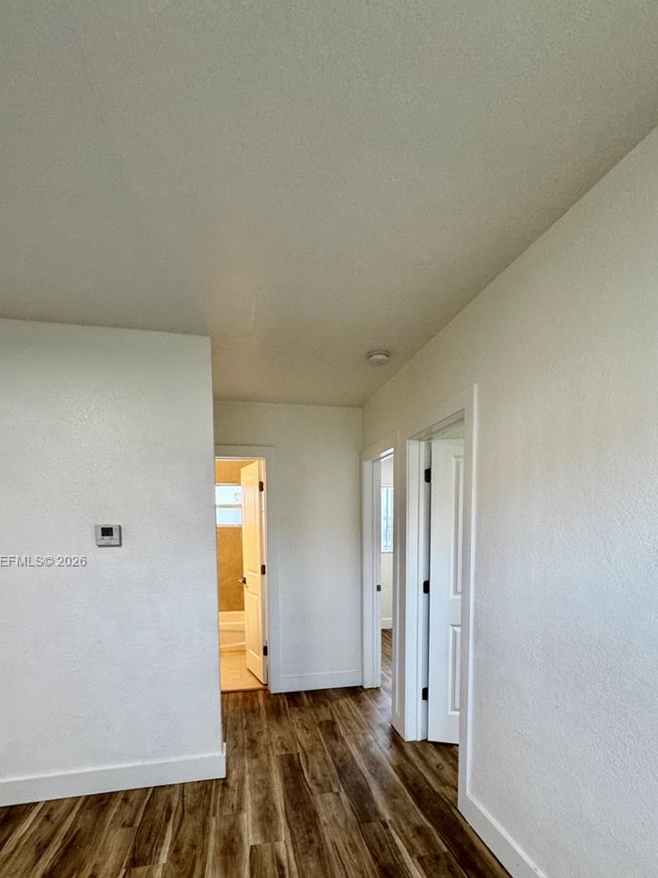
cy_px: 562
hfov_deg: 71.6
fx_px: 456
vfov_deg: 85.6
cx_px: 335
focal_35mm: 18
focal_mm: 2.22
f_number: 2.2
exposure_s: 1/60
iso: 200
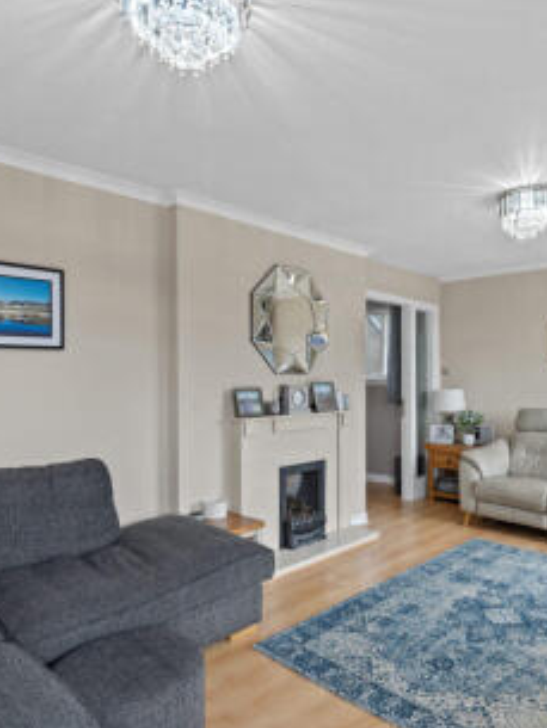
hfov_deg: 56.5
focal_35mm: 24
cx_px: 325
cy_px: 369
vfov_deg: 71.6
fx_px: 505
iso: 250
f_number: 9
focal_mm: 16
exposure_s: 1/1.67
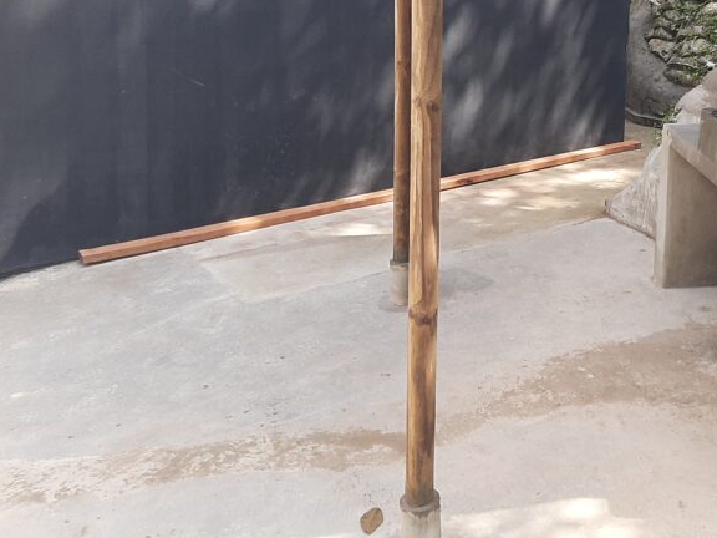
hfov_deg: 37.9
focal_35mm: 48
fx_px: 994
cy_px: 93
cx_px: 594
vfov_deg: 29.4
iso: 40
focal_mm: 3.93
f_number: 1.7
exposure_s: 1/481
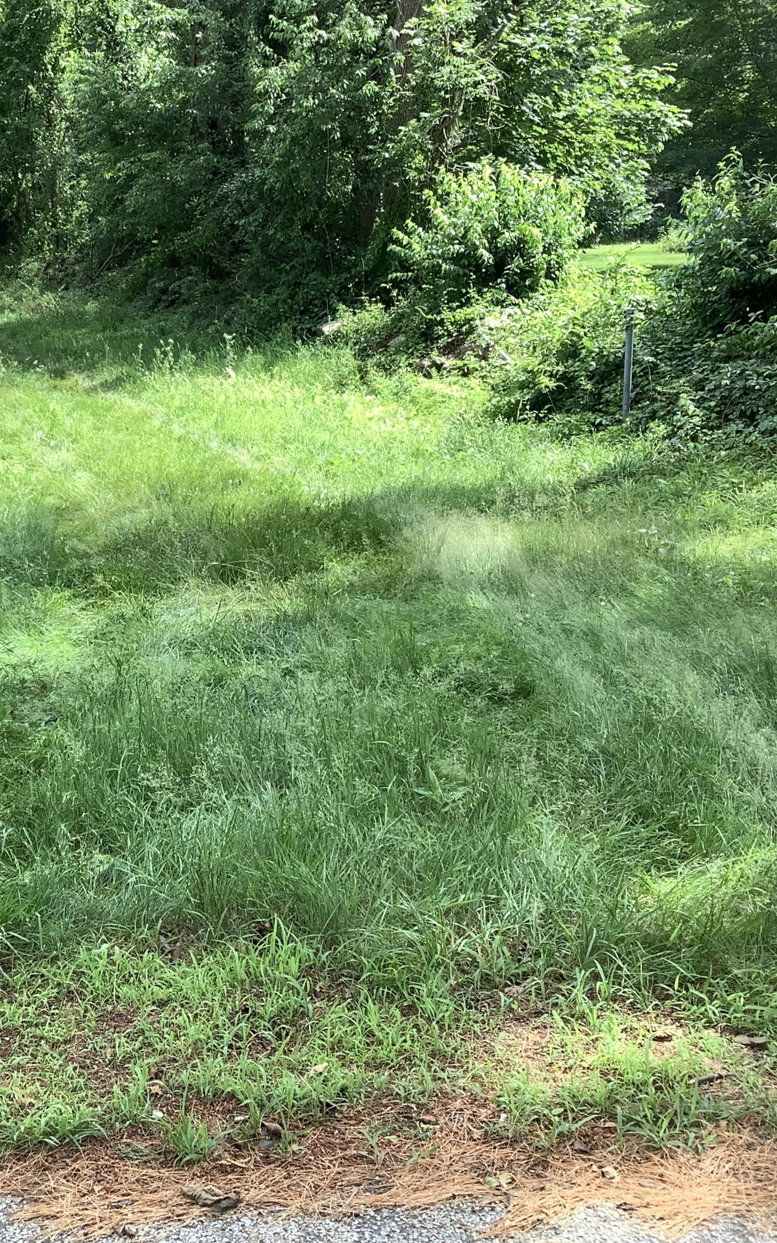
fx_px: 1627
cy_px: 585
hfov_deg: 26.5
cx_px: 177
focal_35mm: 48
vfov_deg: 41.8
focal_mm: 3.3
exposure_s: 1/205
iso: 25
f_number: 2.4
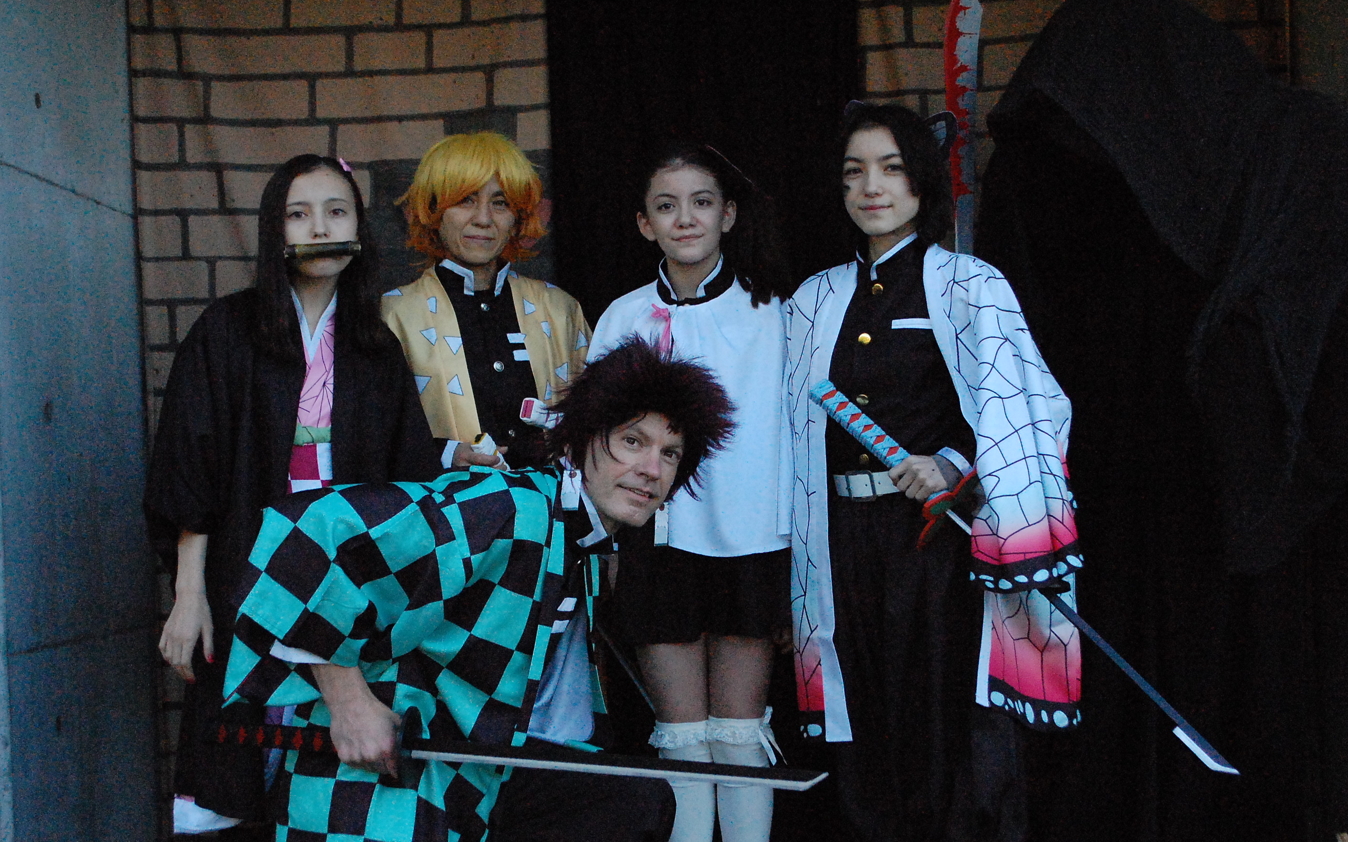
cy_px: 446
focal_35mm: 52
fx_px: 1910
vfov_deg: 24.9
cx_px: 687
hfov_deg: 38.9
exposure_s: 1/1600
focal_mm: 32
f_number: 5.6
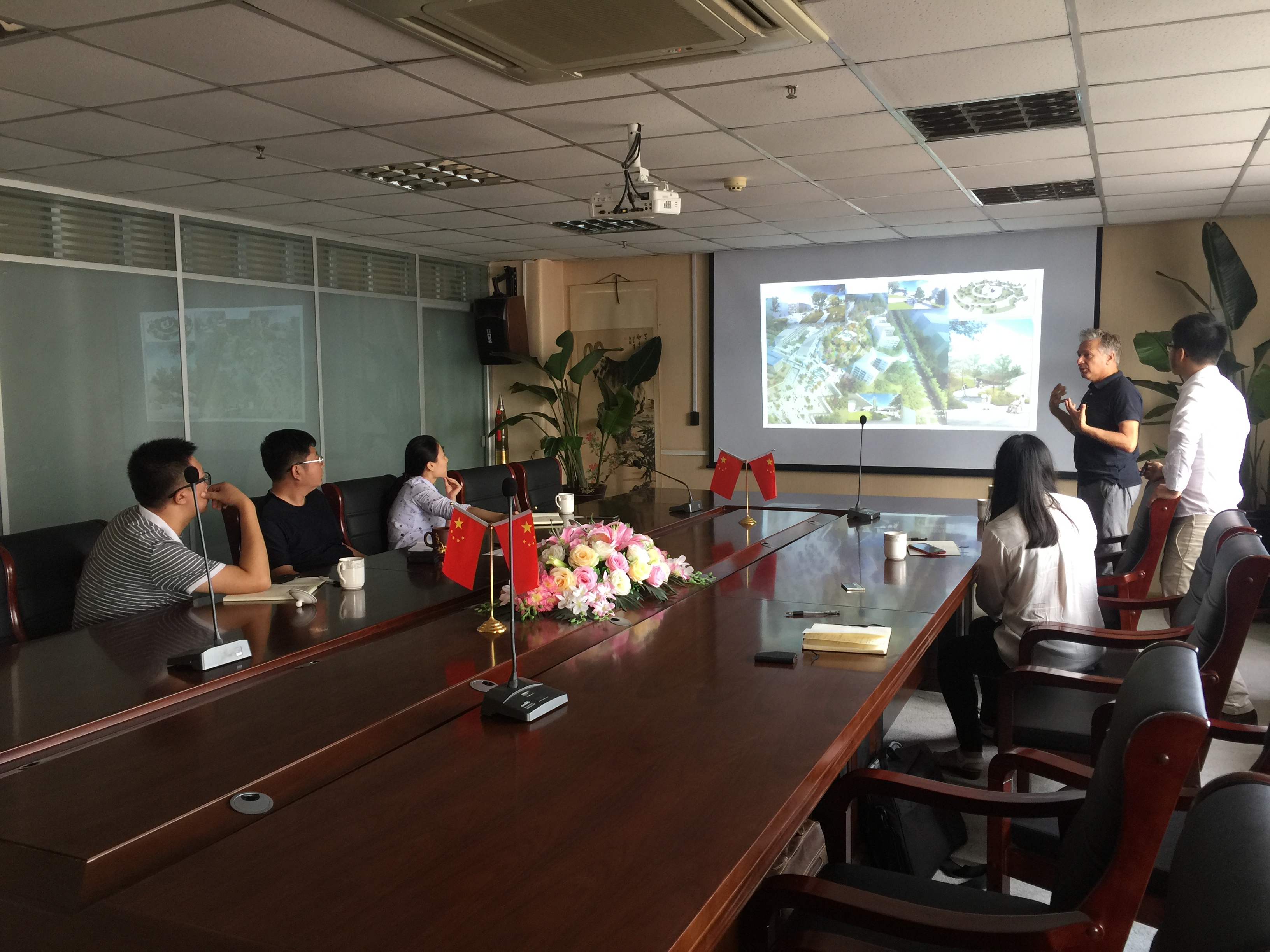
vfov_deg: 48.2
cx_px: 635
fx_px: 1064
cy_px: 476
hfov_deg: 61.7
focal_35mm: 29
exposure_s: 1/17
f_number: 2.2
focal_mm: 4.15
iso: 50
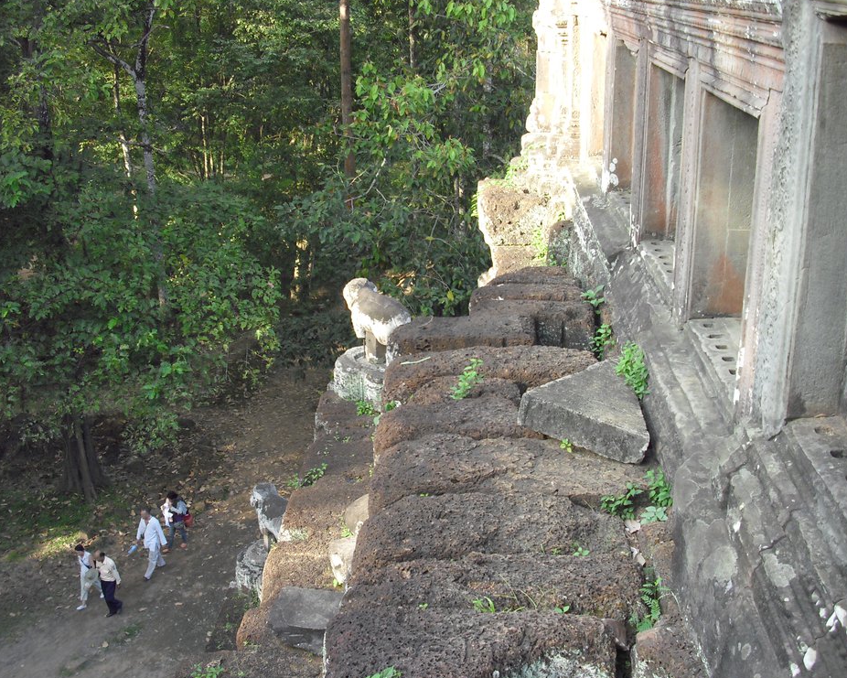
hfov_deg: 44.8
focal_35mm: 41
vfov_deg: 36.5
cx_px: 406
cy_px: 339
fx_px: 1028
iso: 100
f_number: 2.8
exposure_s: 1/125
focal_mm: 6.2
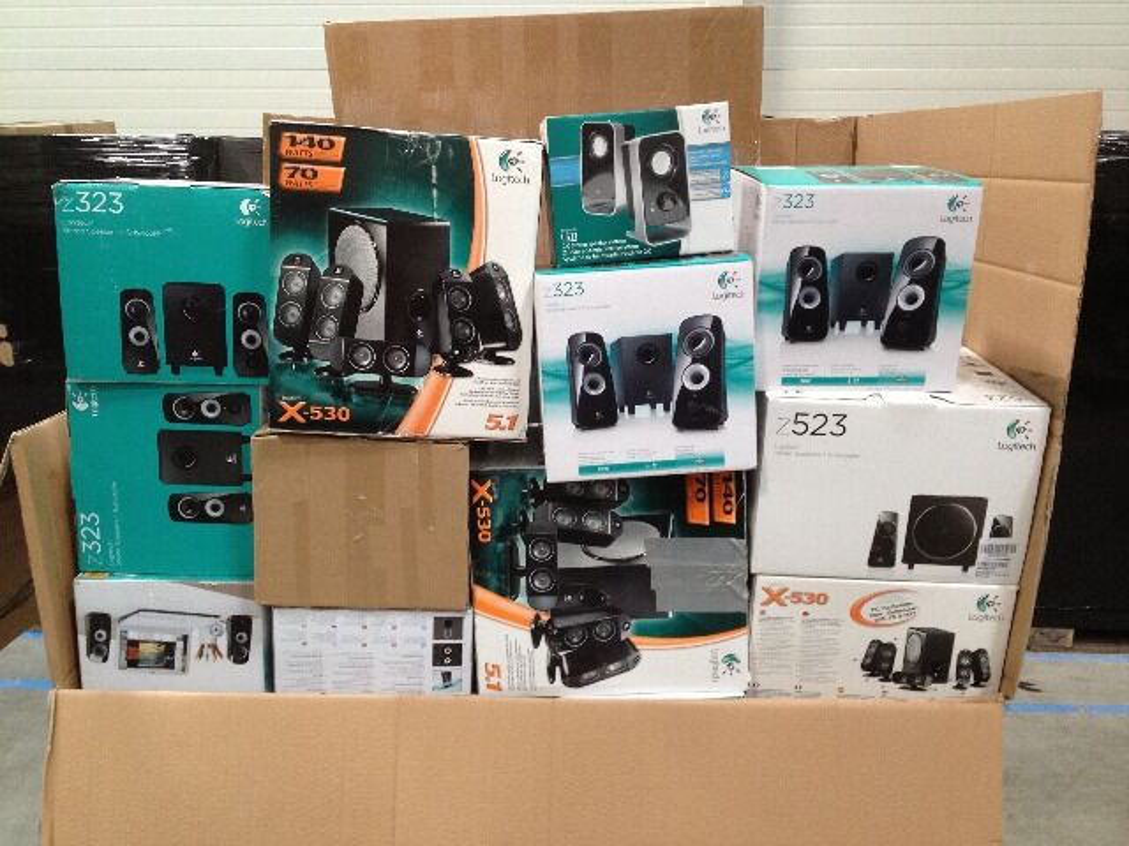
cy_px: 423
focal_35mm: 35
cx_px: 564
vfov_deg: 40.7
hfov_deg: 52.6
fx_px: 1142
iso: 125
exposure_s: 1/20
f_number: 2.4
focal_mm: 4.28
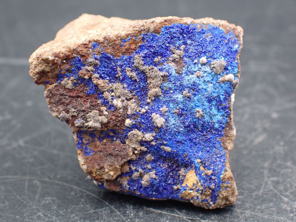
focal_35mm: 100
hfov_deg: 19.6
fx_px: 855
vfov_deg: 14.8
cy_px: 111
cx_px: 148
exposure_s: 1/320
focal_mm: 18
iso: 800
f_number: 4.9
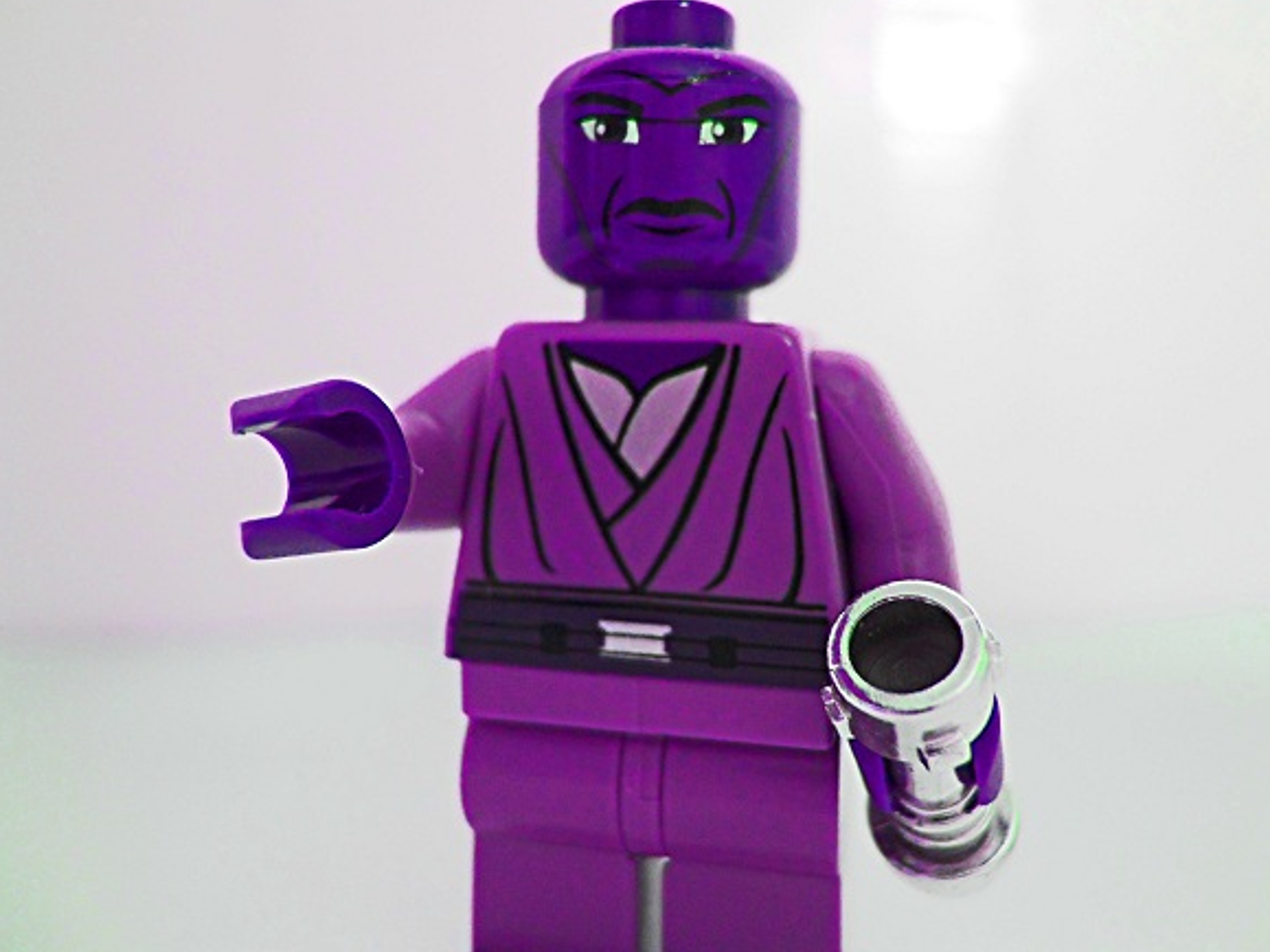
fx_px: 1064
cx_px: 651
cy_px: 463
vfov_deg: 48.2
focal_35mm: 29
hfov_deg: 61.7
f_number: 2.7
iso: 320
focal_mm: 5
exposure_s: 1/60
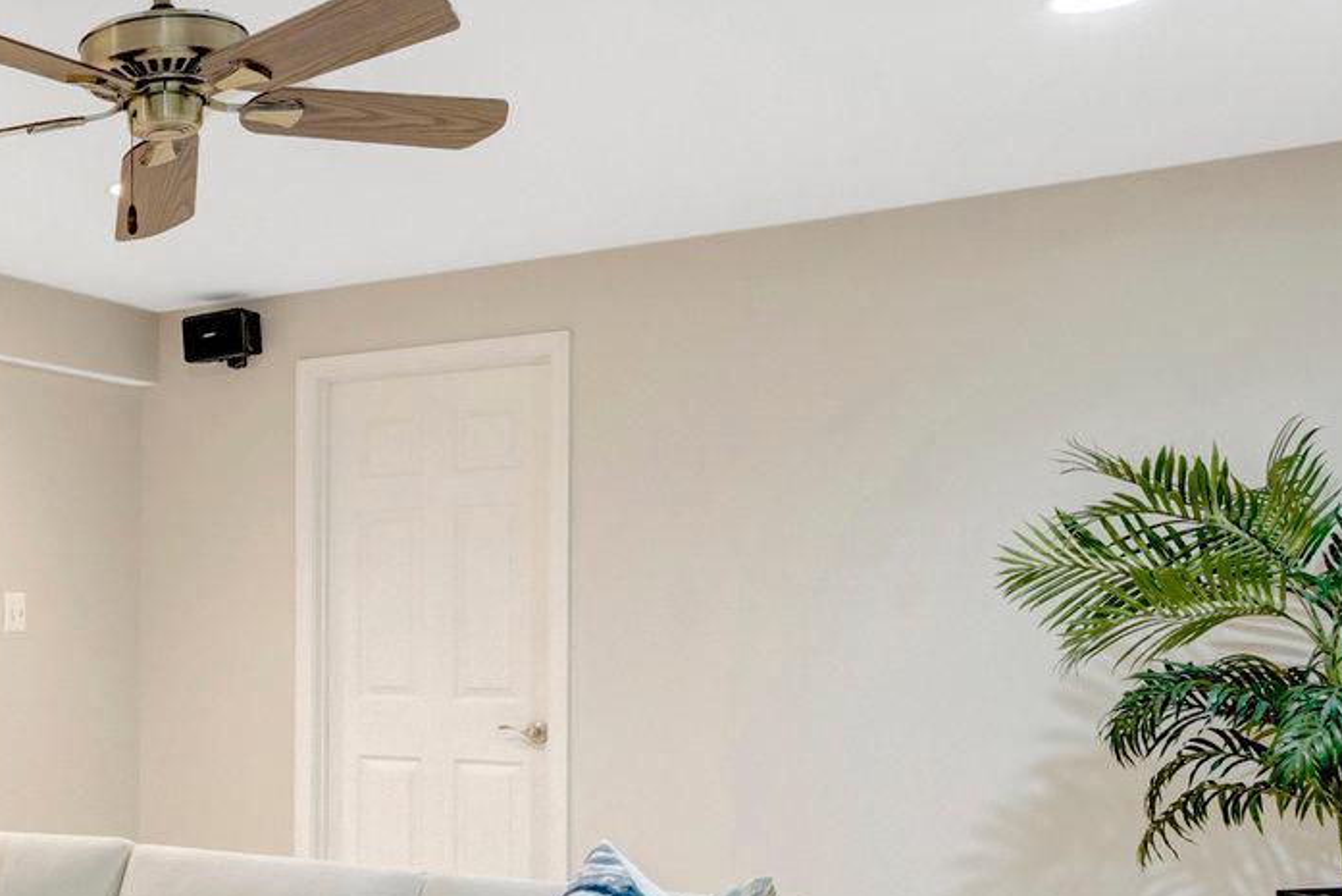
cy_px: 681
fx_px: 1752
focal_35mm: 47
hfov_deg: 35.6
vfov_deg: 28.2
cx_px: -142
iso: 1250
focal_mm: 16
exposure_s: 1/13
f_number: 8
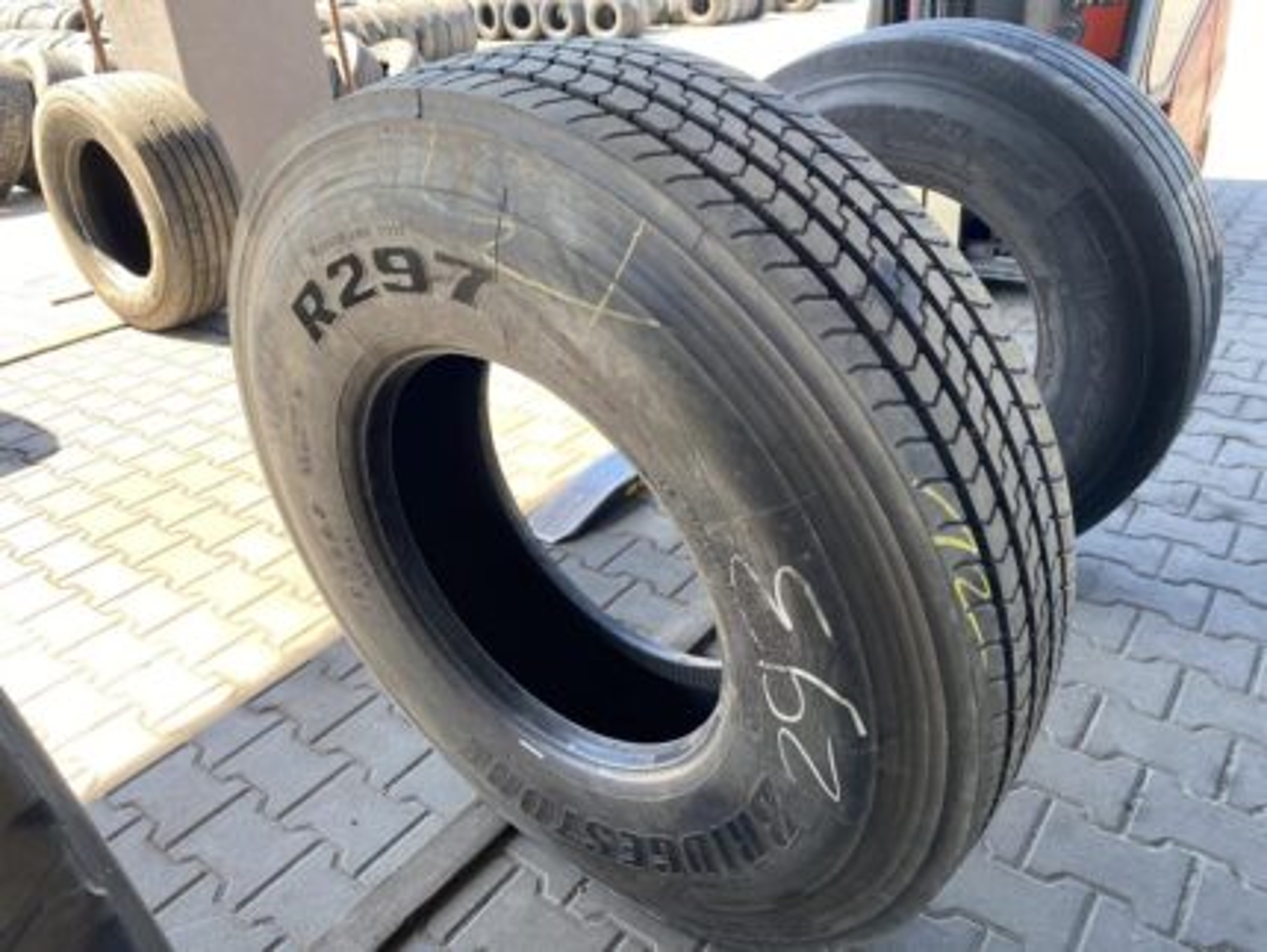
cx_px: 634
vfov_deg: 53.1
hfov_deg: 67.3
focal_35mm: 26
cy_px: 476
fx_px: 952
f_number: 1.8
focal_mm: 4.25
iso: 40
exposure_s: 1/122
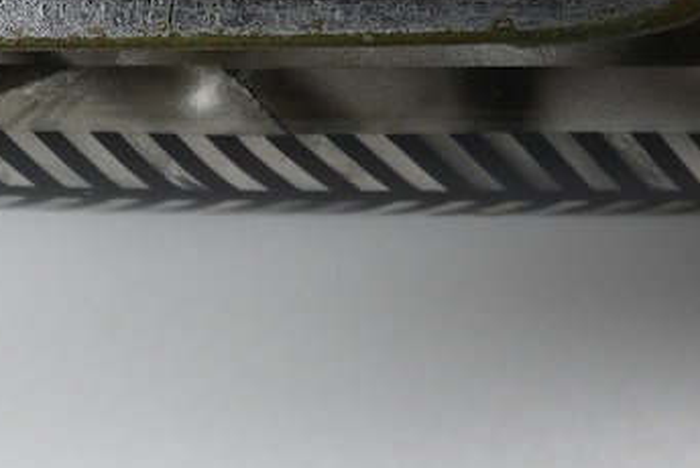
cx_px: 137
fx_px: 2861
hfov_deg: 13.9
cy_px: -63
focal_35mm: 147
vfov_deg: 9.3
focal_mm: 30
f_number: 22
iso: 640
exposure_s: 1/100
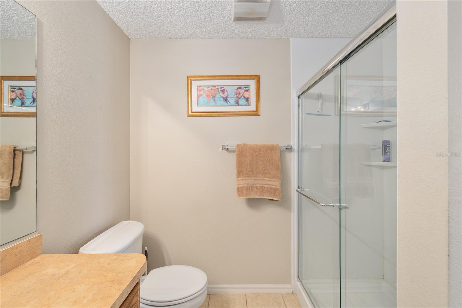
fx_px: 180
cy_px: 154
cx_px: 231
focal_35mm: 14
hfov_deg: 104.3
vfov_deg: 81.2
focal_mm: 14
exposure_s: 1/6
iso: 400
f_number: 8
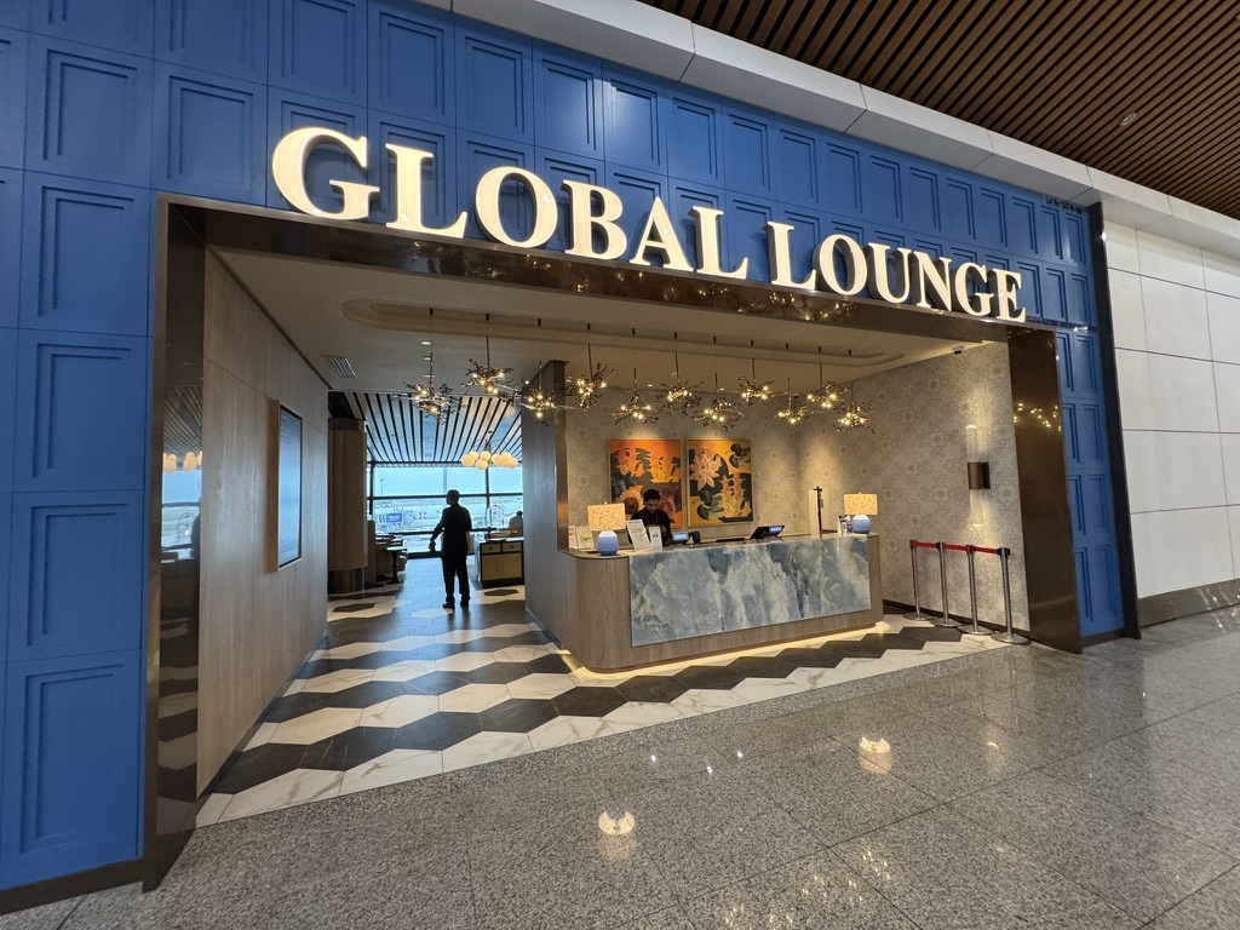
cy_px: 465
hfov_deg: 102.1
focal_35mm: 14
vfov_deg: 85.7
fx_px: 502
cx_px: 620
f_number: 2.2
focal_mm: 2.22
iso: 250
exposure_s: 1/75
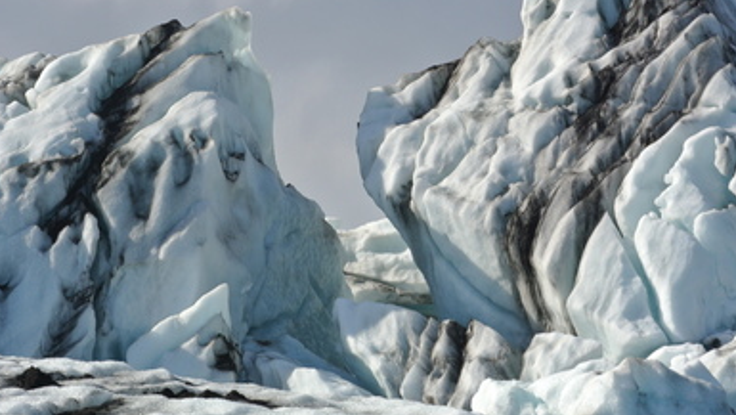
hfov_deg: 10.4
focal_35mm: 208
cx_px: 415
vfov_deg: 5.8
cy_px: 178
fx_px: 4061
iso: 100
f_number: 11
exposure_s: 1/200
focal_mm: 61.6
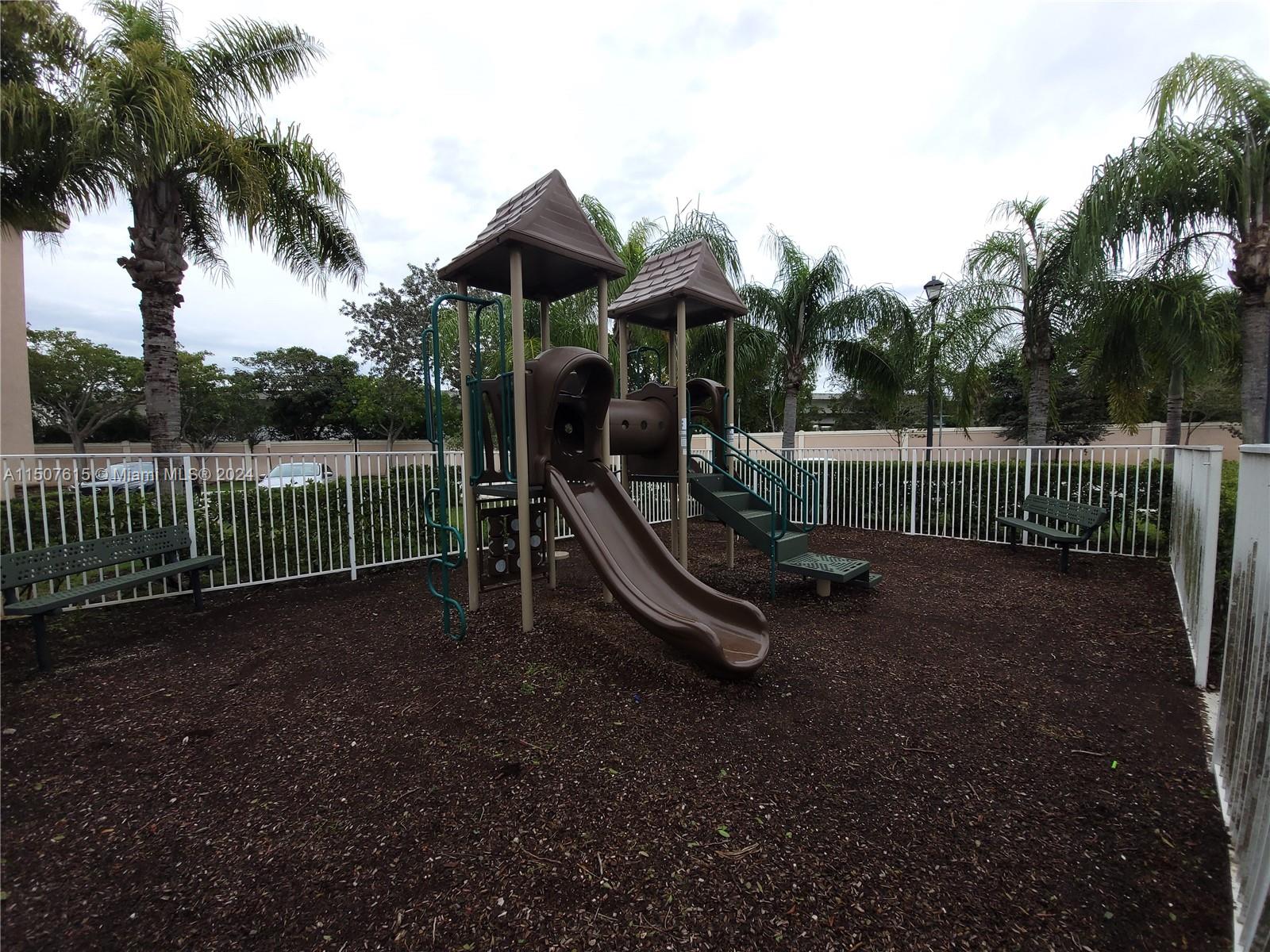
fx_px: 477
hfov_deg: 106.2
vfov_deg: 89.9
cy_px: 476
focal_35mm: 13
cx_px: 635
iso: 40
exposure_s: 1/564
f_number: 2.2
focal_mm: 1.74
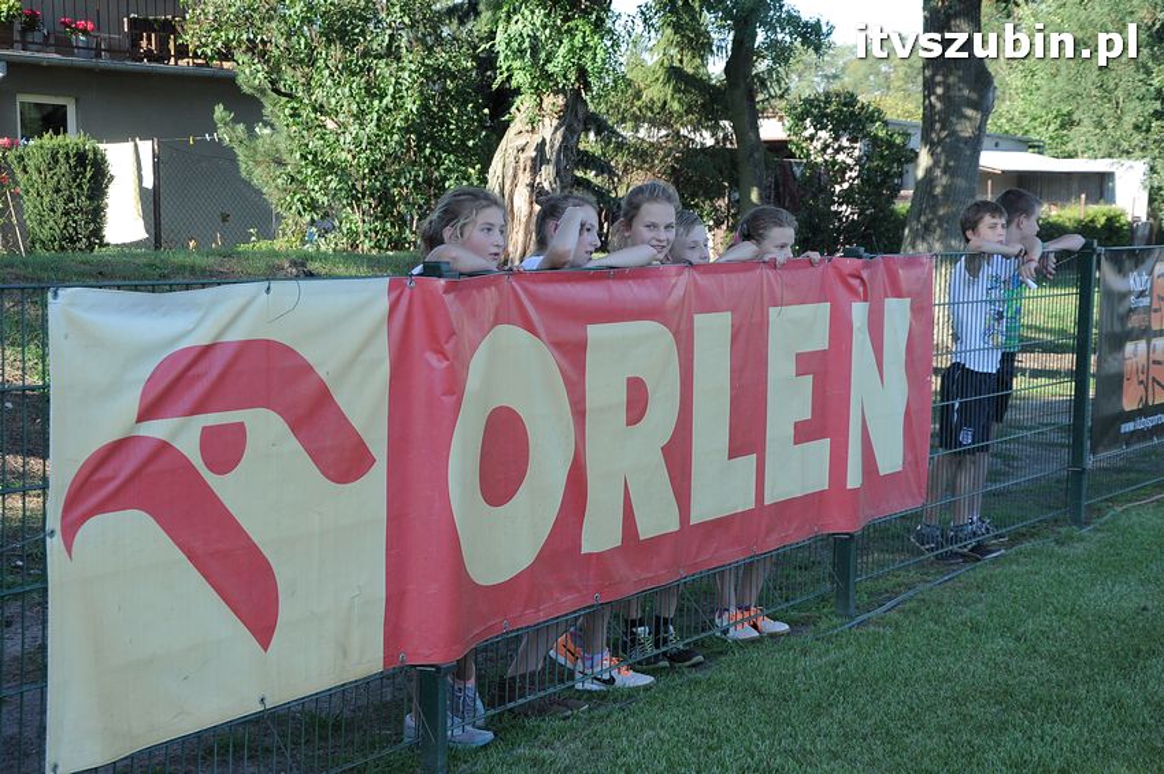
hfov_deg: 33.4
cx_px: 582
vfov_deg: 22.6
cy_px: 387
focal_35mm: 60
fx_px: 1938
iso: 500
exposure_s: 1/250
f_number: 8
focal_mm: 40
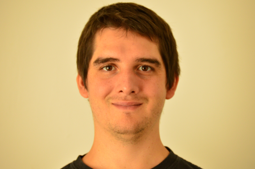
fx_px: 1115
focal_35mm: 158
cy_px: 82
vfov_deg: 8.7
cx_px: 134
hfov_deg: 13.0
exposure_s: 1/30
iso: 800
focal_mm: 95
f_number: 4.5
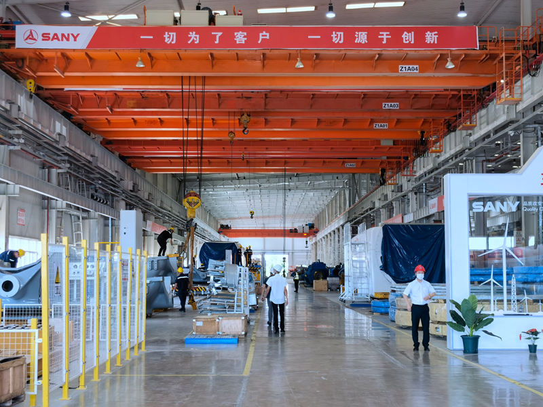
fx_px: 878
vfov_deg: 26.1
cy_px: 204
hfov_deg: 34.3
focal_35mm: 56
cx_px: 272
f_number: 1.9
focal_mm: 6.67
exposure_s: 1/123
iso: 50
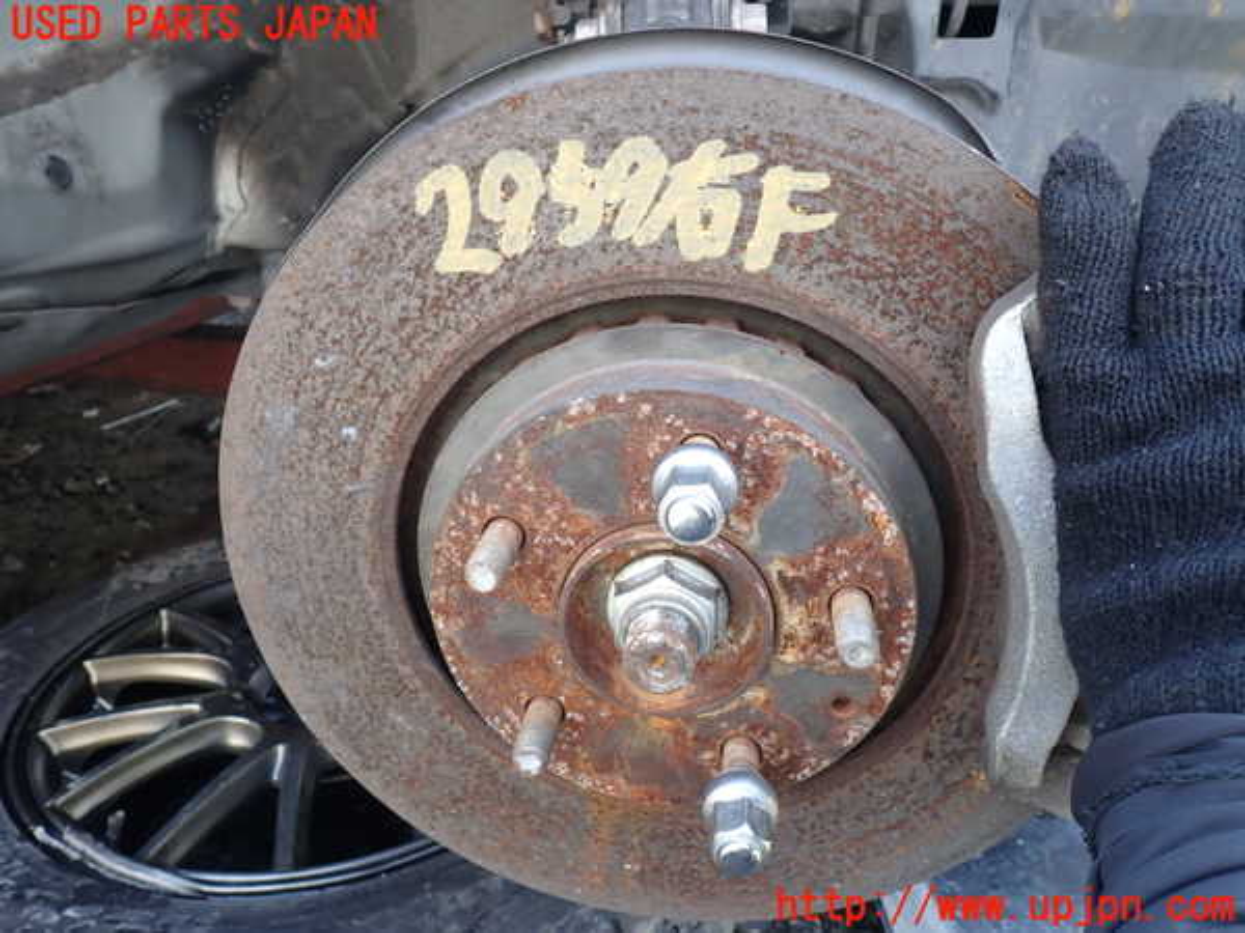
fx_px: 899
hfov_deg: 69.4
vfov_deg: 54.9
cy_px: 466
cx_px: 622
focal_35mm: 25
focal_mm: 4.5
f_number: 2.8
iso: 100
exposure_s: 1/60
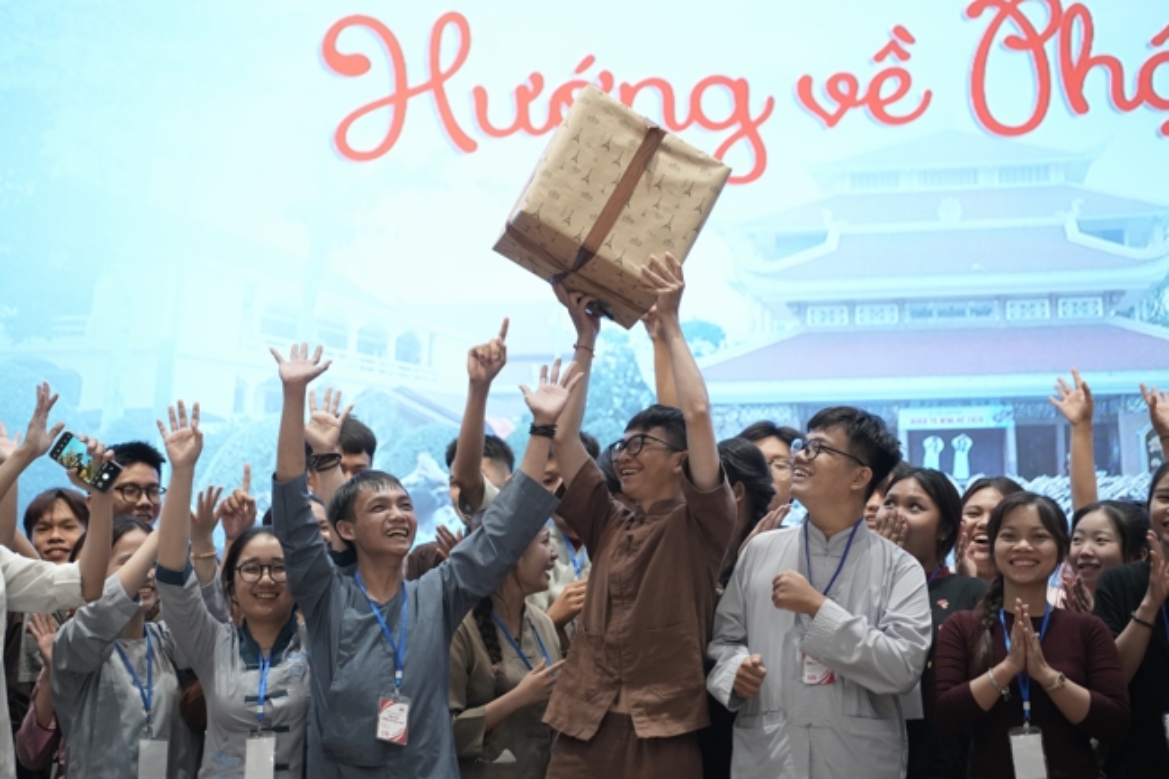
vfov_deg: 10.9
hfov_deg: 16.3
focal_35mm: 126
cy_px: 390
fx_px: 4090
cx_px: 584
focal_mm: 126
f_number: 2.8
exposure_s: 1/320
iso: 3200
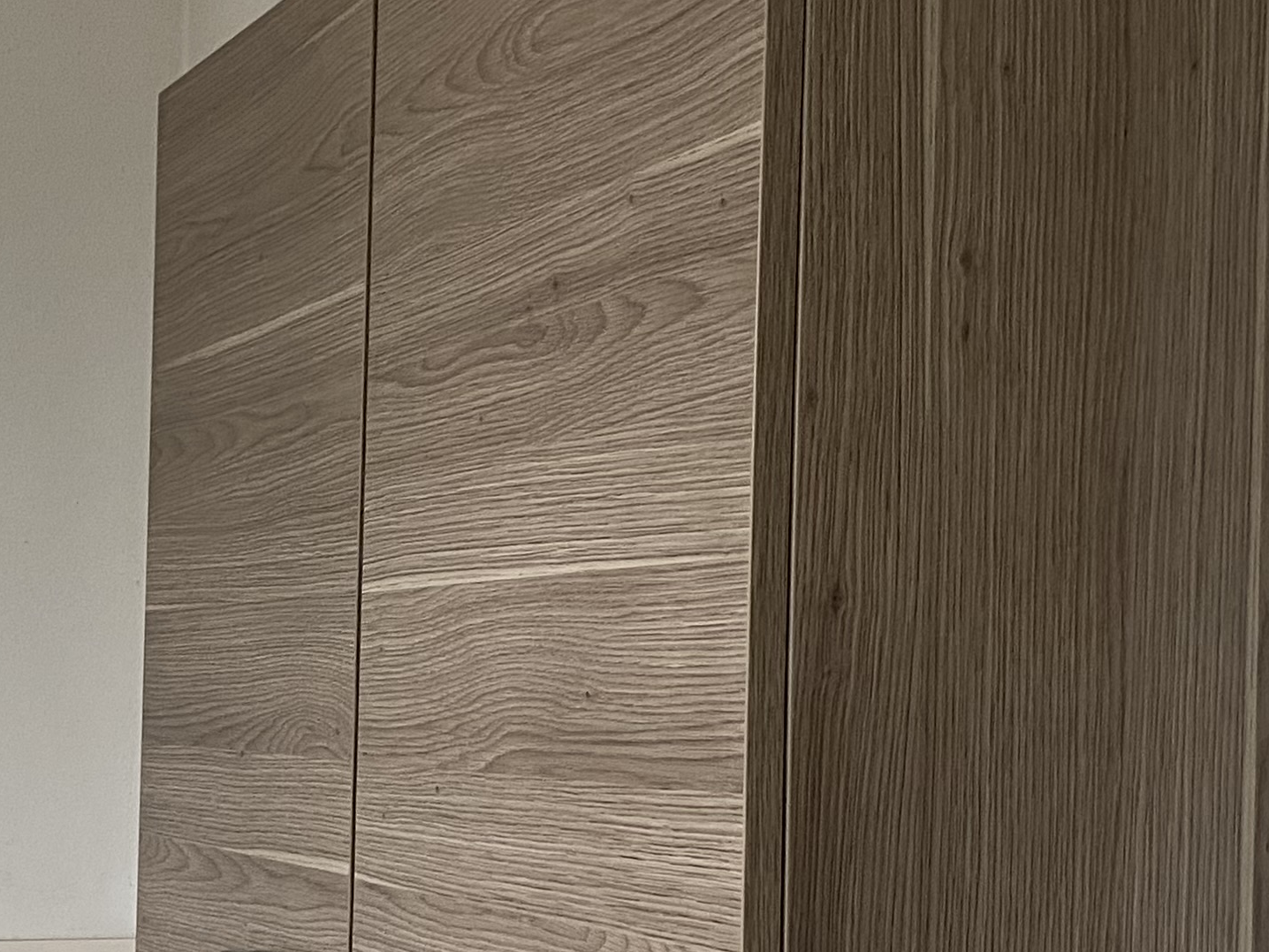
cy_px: 624
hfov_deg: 26.3
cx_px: 285
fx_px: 2676
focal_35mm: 73
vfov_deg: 20.1
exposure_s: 1/78
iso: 125
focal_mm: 4.25
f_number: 1.8
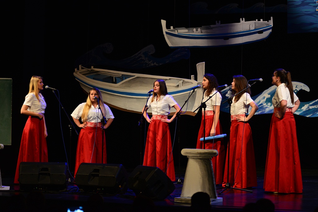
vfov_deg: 13.1
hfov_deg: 19.4
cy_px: 106
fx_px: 928
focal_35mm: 105
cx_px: 159
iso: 1250
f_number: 3.5
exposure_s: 1/160
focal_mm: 105
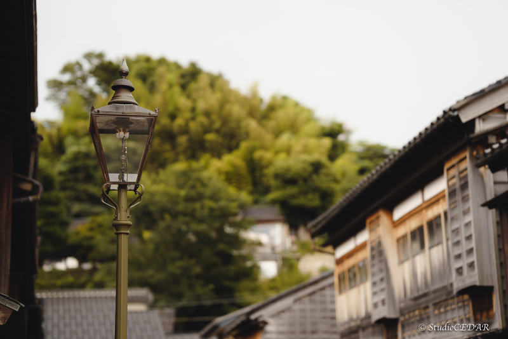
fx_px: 1200
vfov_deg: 16.1
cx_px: 254
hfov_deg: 23.9
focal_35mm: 85
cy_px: 170
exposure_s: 1/400
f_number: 2
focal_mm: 85
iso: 100
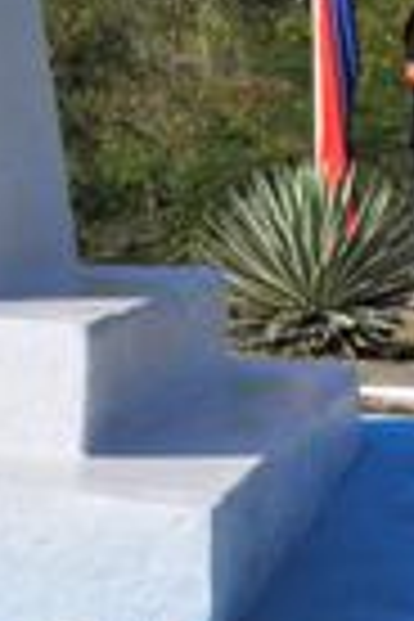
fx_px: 2035
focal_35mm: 118
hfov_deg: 11.1
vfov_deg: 16.4
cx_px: -230
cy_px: -189
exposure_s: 1/800
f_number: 14
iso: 400
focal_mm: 18
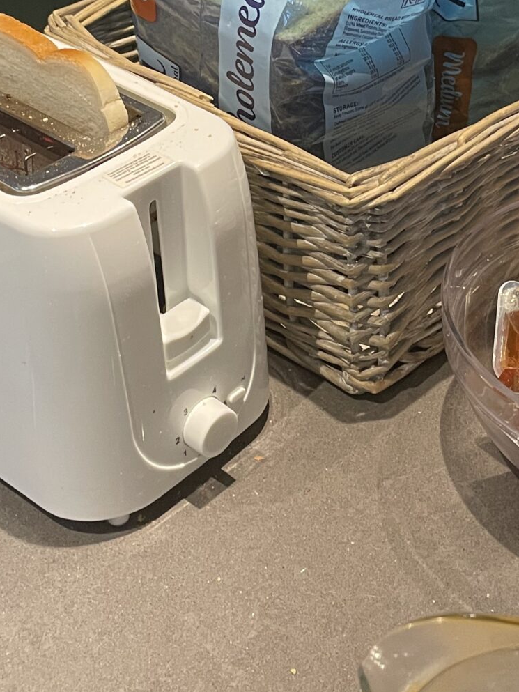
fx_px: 1339
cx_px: 354
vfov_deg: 27.8
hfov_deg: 21.8
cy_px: 55
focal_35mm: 67
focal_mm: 4.2
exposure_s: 1/50
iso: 250
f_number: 1.6
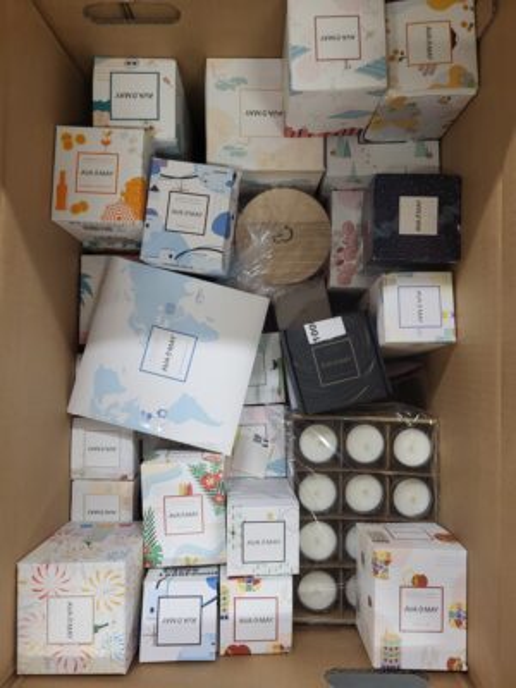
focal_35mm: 26
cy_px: 344
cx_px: 258
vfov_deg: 67.3
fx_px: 517
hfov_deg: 53.1
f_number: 1.8
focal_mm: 5.4
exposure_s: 1/100
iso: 320
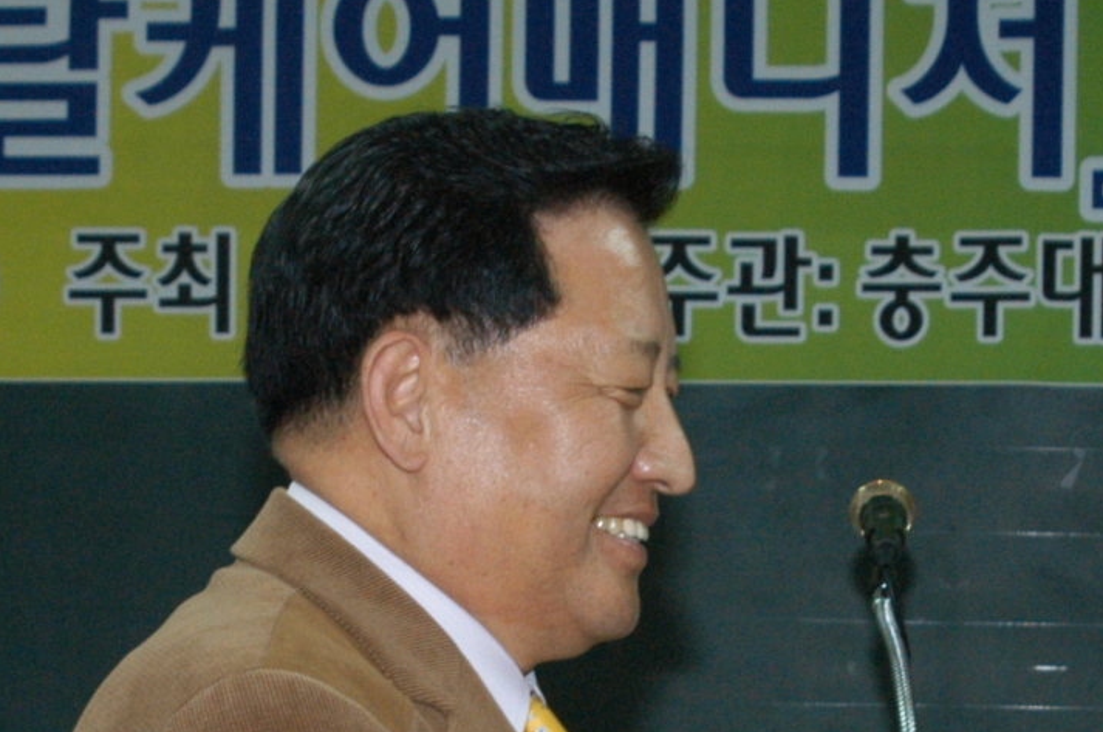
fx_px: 4038
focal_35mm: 132
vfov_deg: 10.2
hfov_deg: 15.5
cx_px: 840
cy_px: 811
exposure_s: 1/60
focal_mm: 28
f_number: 7.1
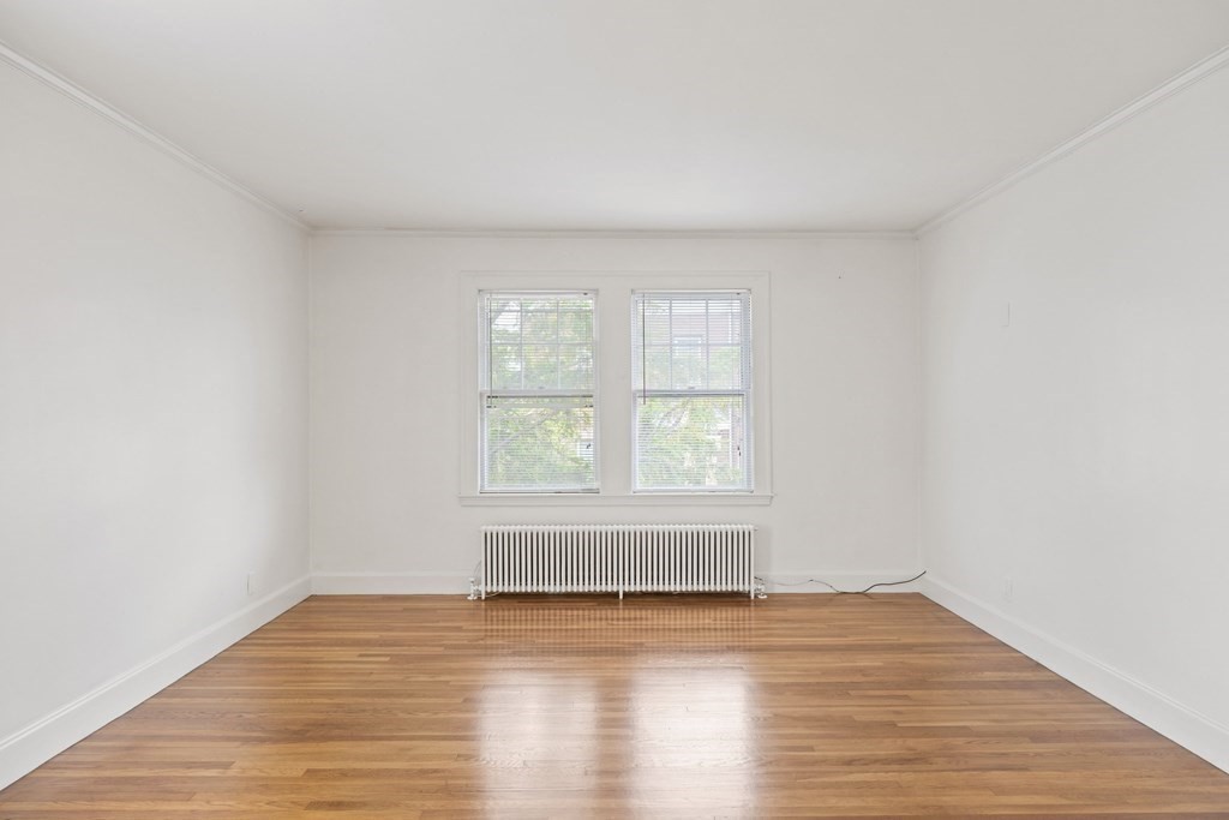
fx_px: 751
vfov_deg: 57.2
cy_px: 410
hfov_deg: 78.6
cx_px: 614
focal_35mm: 22
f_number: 8
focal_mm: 14.9
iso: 400
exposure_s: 1/1.67
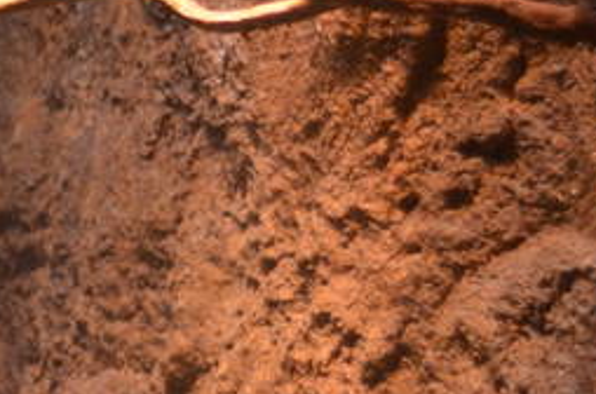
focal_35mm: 246
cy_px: 328
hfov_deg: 7.7
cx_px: -908
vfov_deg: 5.5
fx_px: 4063
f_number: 4.2
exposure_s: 1/30
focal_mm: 26
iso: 1000
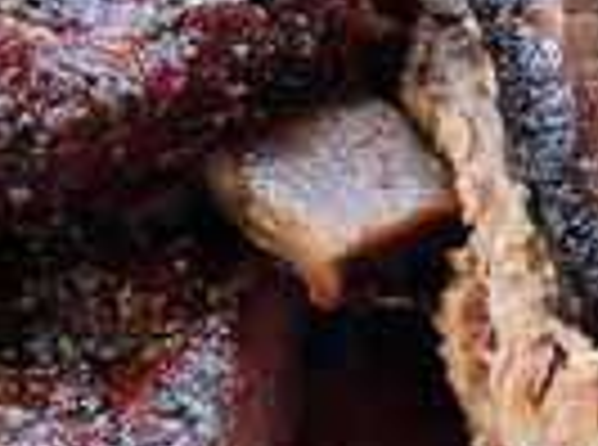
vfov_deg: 10.7
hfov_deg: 14.8
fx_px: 2309
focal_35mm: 134
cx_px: 299
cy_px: -171
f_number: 1.6
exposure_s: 1/121
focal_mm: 5.1
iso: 64
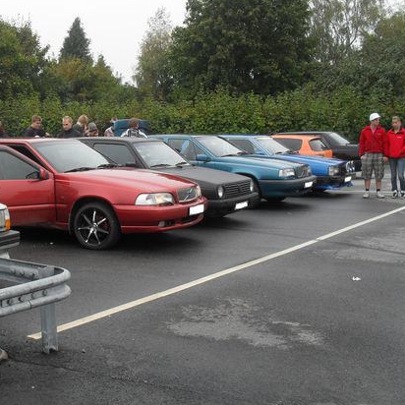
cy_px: 195
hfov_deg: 34.7
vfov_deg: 35.4
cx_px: 111
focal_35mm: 48
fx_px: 635
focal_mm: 6.3
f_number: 3.2
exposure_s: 1/250
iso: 100
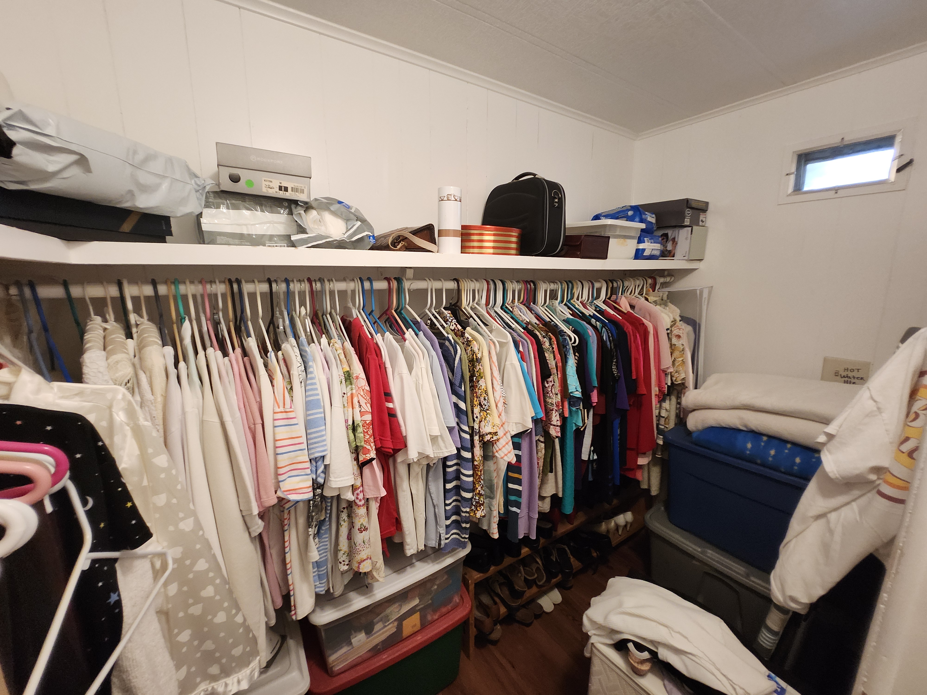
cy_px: 348
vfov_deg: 89.9
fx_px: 348
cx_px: 464
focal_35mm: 13
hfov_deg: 106.2
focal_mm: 1.7
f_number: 2.2
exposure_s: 1/40
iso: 400
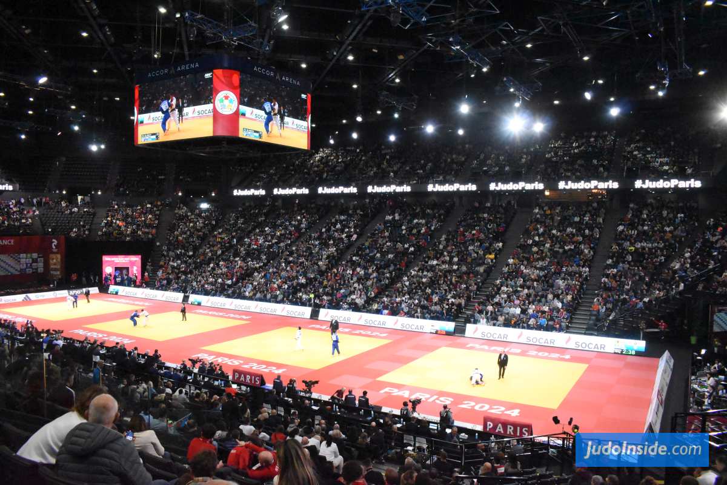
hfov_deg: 67.4
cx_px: 364
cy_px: 242
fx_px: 545
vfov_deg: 47.9
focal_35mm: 27
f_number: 7.1
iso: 12800
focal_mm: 18
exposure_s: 1/500
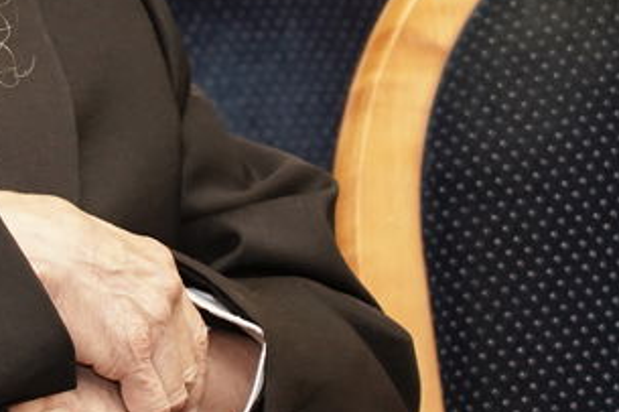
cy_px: -171
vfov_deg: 2.8
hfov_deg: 4.3
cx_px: -282
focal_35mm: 482
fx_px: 8283
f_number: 4.5
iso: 2000
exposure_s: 1/125
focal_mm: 105
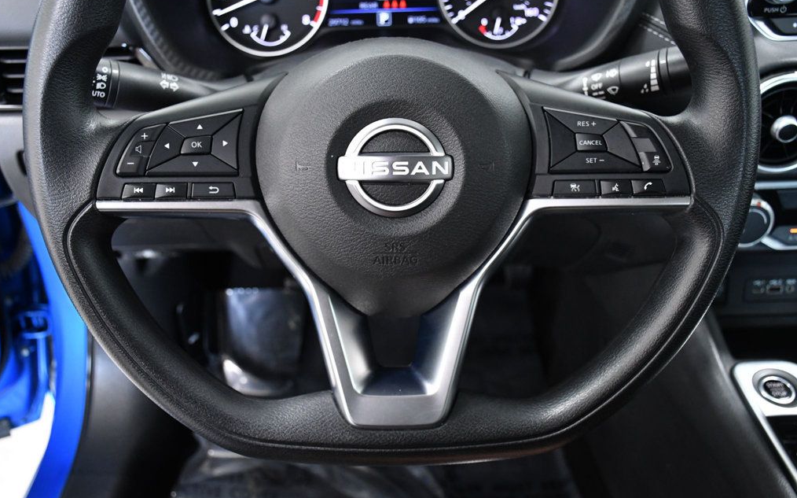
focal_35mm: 35
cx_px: 395
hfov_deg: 55.3
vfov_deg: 36.2
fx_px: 760
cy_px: 245
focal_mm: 23
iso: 2500
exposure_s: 1/100
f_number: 5
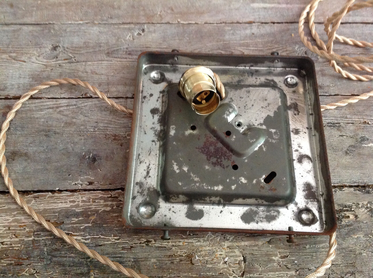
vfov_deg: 40.6
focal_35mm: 35
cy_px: 139
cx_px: 186
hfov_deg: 52.7
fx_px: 377
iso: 400
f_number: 2.4
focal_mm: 4.28
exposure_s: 1/15
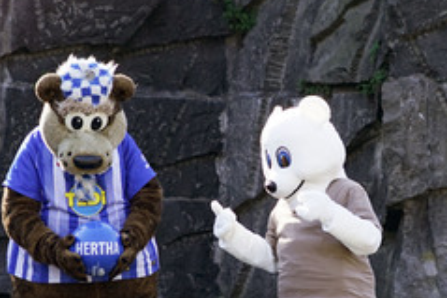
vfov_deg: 3.6
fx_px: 4690
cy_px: 270
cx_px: 179
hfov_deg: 5.5
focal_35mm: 378
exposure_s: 1/800
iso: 640
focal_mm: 200
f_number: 5
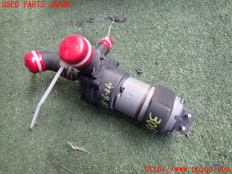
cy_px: 87
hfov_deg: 69.4
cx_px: 116
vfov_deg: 54.9
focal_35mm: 25
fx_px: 168
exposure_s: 1/80
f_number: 2
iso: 200
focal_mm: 4.5
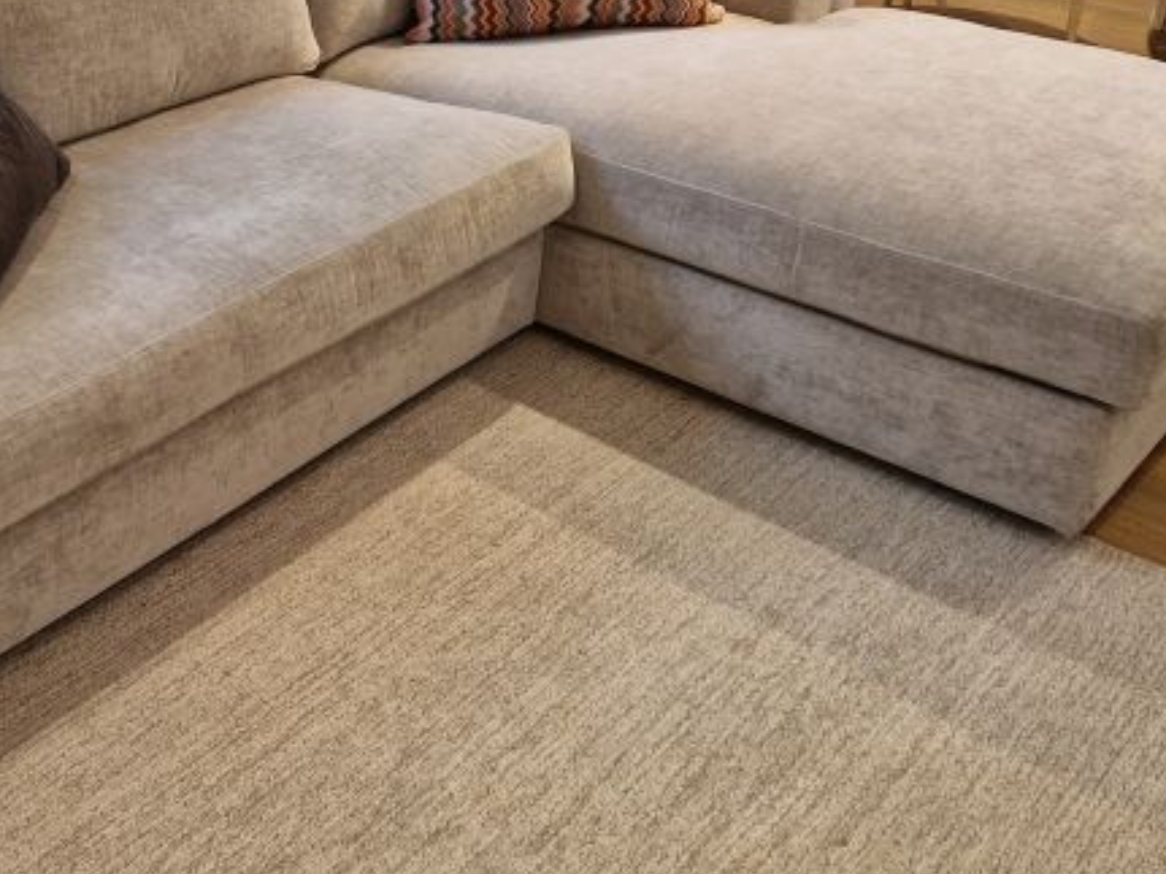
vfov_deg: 29.4
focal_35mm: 48
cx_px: 216
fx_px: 1616
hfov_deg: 38.1
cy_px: 139
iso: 64
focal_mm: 5.4
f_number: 1.8
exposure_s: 1/100
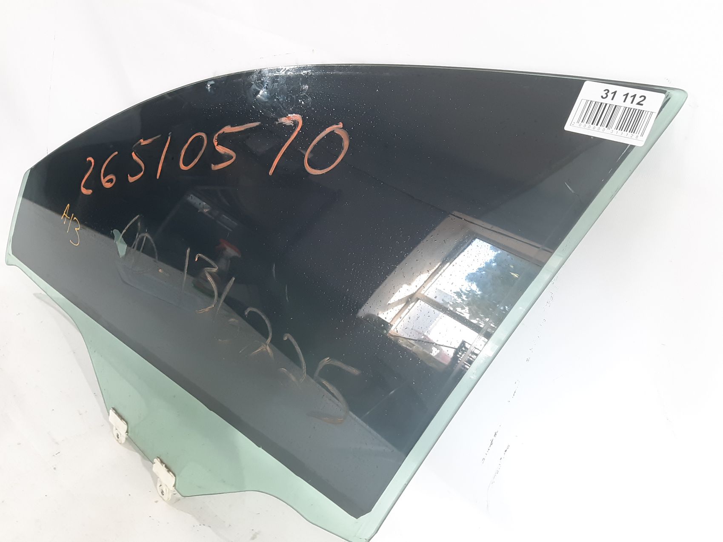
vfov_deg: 51.3
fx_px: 564
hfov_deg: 65.3
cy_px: 271
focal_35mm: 27
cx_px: 362
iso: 100
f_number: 1.7
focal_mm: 3.93
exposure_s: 1/50
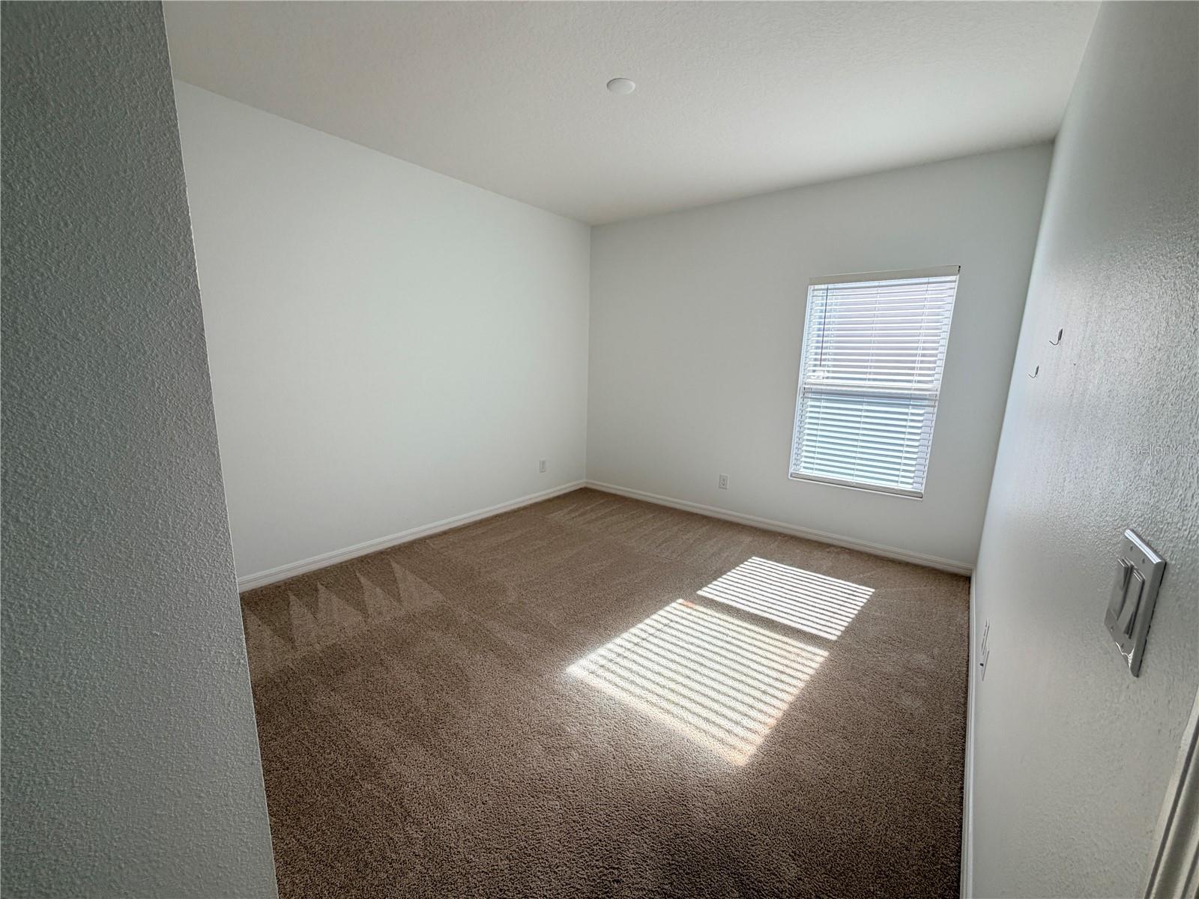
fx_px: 485
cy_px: 450
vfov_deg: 85.7
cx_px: 600
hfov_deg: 102.1
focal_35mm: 14
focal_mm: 2.22
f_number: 2.2
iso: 64
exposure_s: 1/121
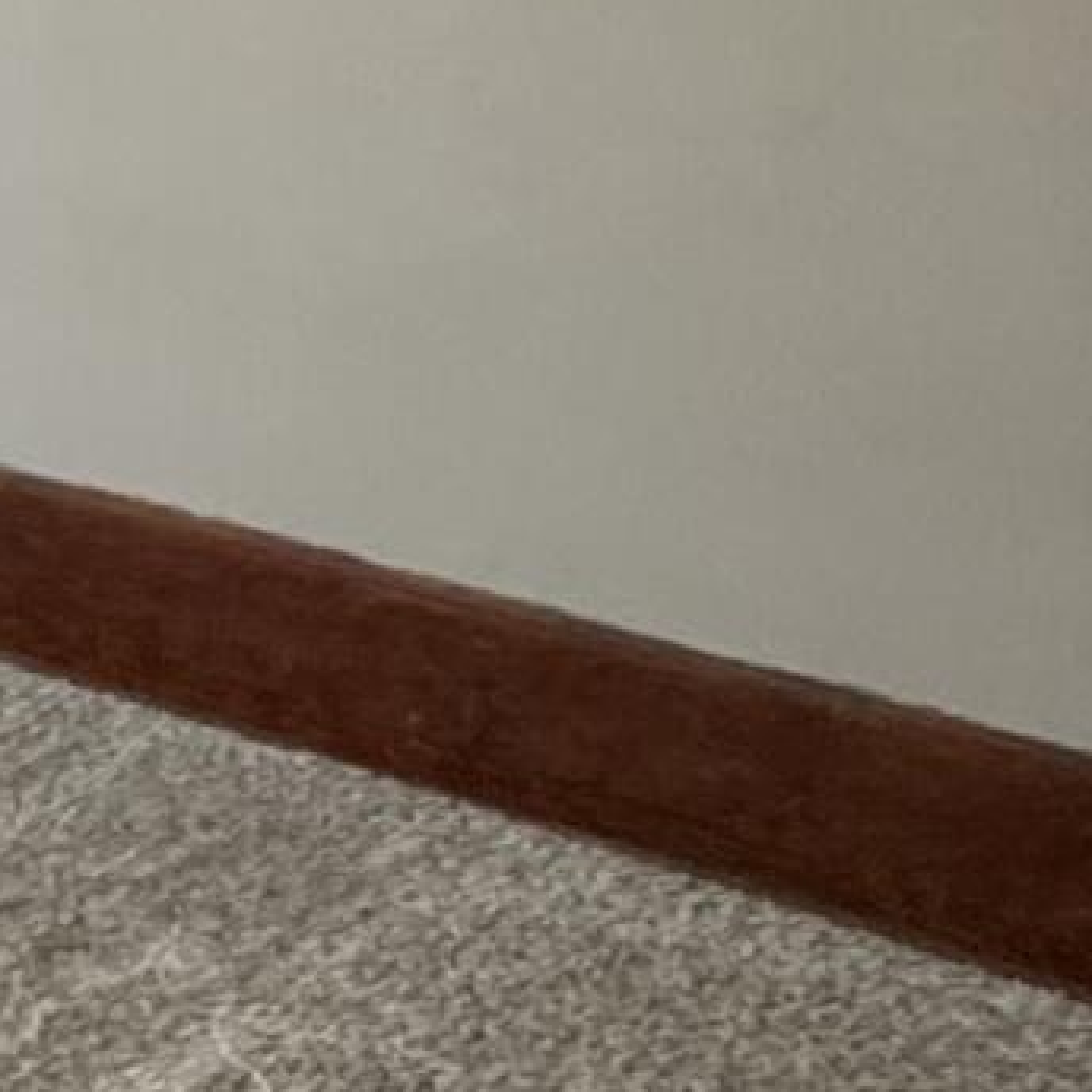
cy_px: -432
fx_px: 3855
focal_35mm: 108
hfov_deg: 13.5
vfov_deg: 15.2
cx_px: -1194
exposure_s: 1/120
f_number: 2.2
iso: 320
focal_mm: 2.22
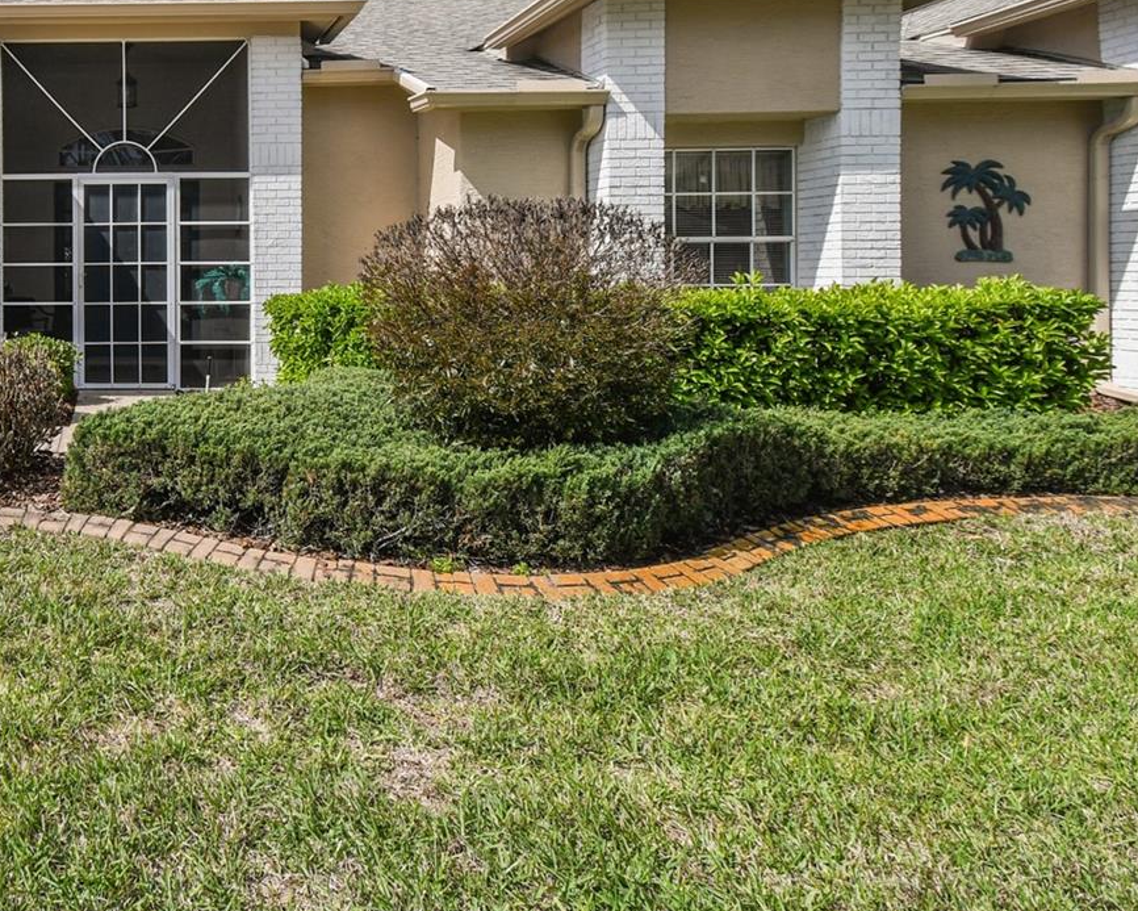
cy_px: 285
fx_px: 876
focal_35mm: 26
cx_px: 204
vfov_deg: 53.6
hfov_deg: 59.9
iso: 100
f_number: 7.1
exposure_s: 1/200
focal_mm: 10
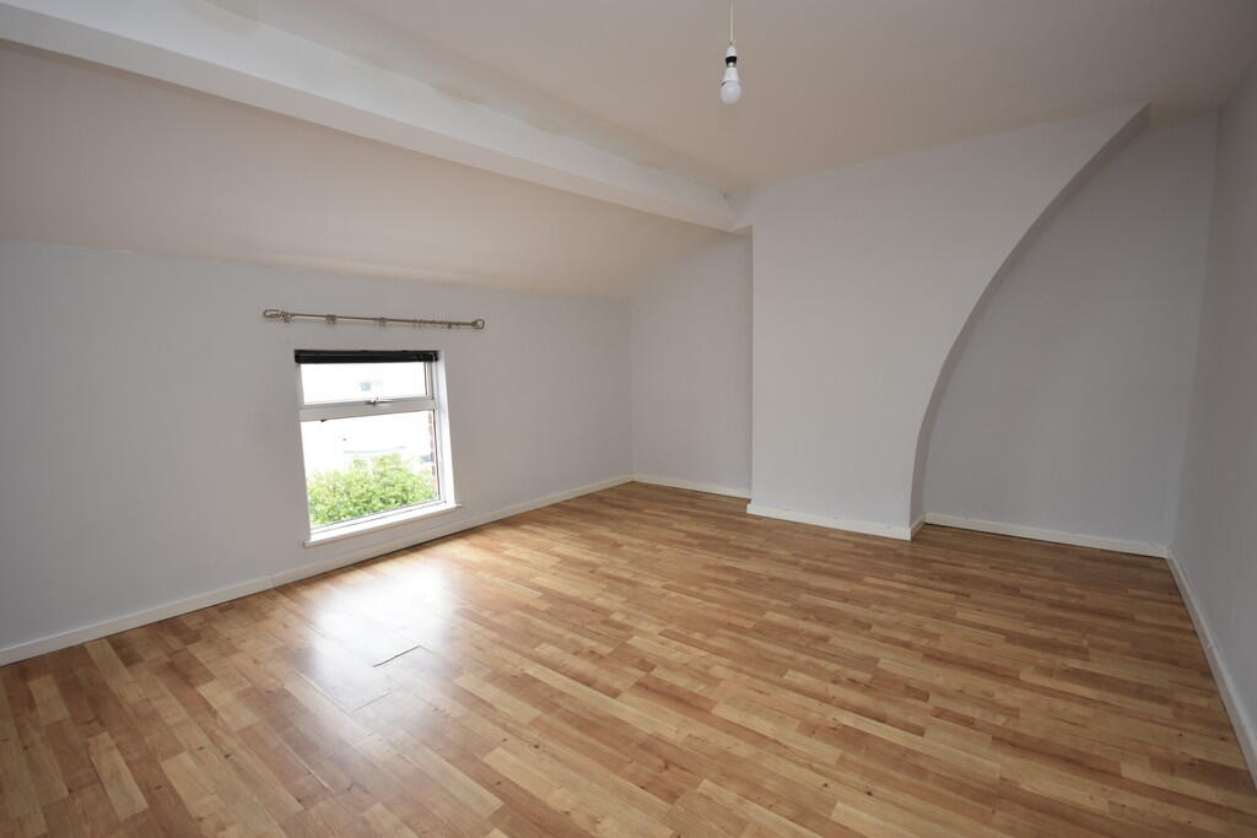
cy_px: 419
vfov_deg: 77.3
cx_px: 628
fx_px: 524
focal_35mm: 15
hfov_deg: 100.4
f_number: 4
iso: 200
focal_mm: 10
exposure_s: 1/60
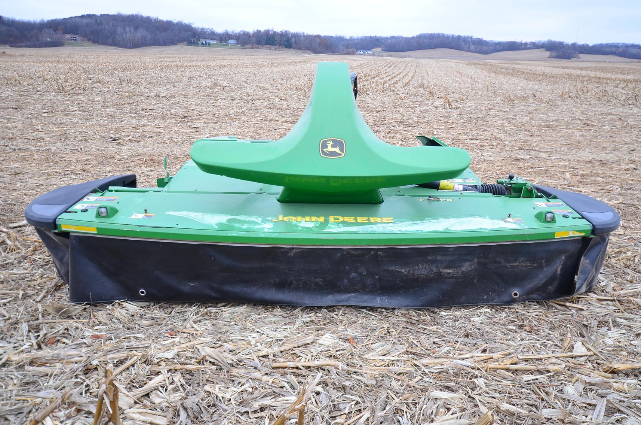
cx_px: 320
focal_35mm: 26
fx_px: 453
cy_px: 212
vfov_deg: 50.2
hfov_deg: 70.6
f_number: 4.5
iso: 320
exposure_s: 1/100
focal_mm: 17
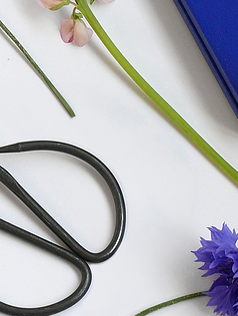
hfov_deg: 4.0
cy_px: -51
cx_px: 135
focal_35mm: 371
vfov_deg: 5.3
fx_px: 3399
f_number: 4.5
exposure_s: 1/125
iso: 200
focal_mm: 34
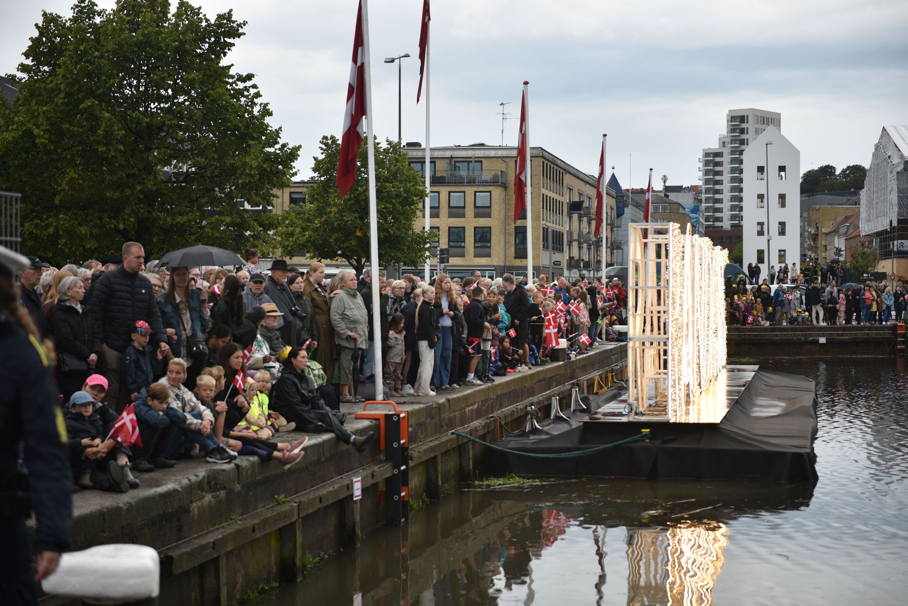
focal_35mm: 70
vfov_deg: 19.5
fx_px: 1766
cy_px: 303
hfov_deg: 28.8
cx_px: 454
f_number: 2.8
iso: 100
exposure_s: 1/250
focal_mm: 70
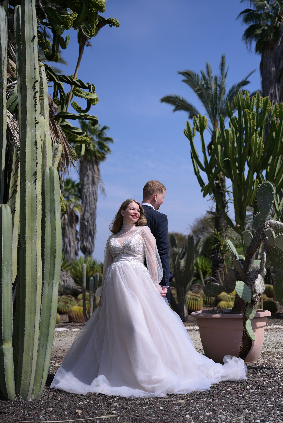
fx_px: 518
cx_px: 142
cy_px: 212
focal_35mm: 44
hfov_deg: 30.5
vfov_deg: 44.5
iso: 100
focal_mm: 44
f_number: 3.5
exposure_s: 1/2500
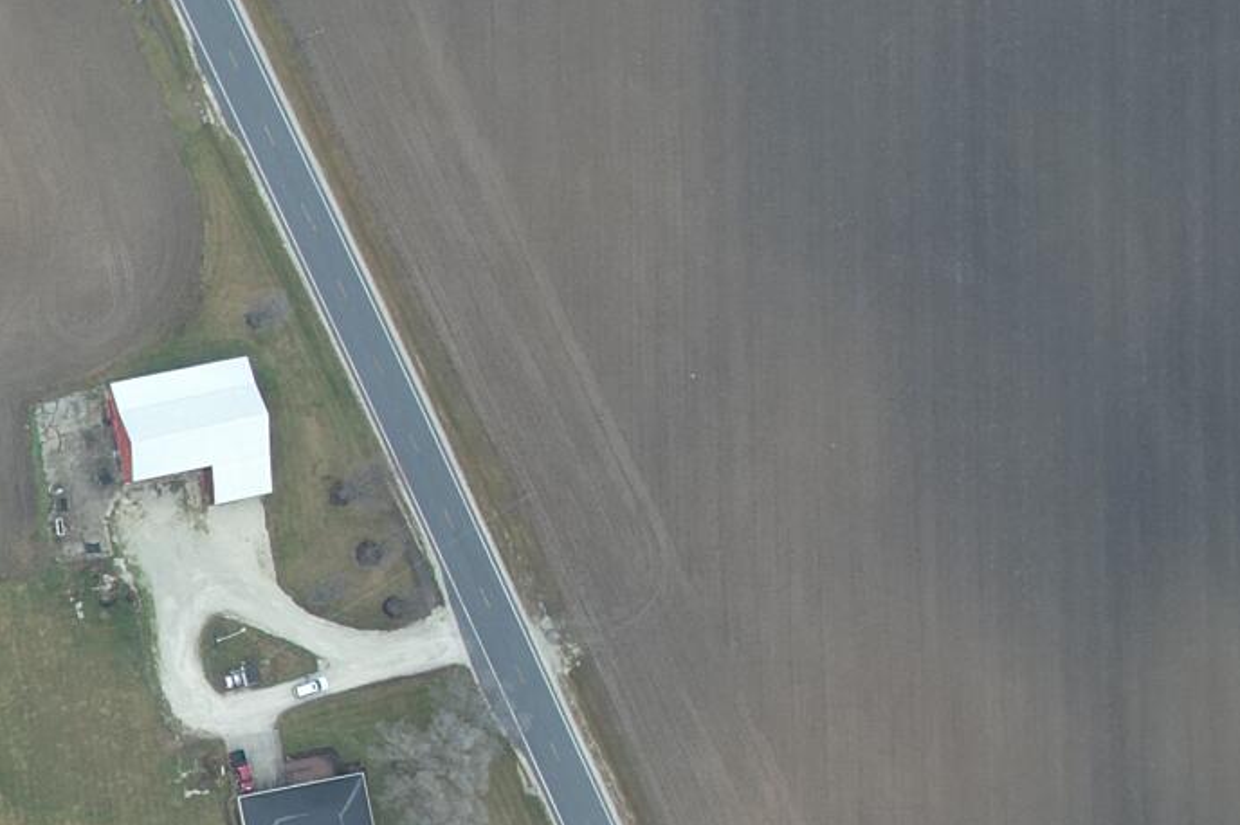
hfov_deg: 17.7
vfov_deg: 13.9
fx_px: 3305
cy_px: 931
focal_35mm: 96
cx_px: -903
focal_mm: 8.38
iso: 100
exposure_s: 1/20
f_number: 2.8
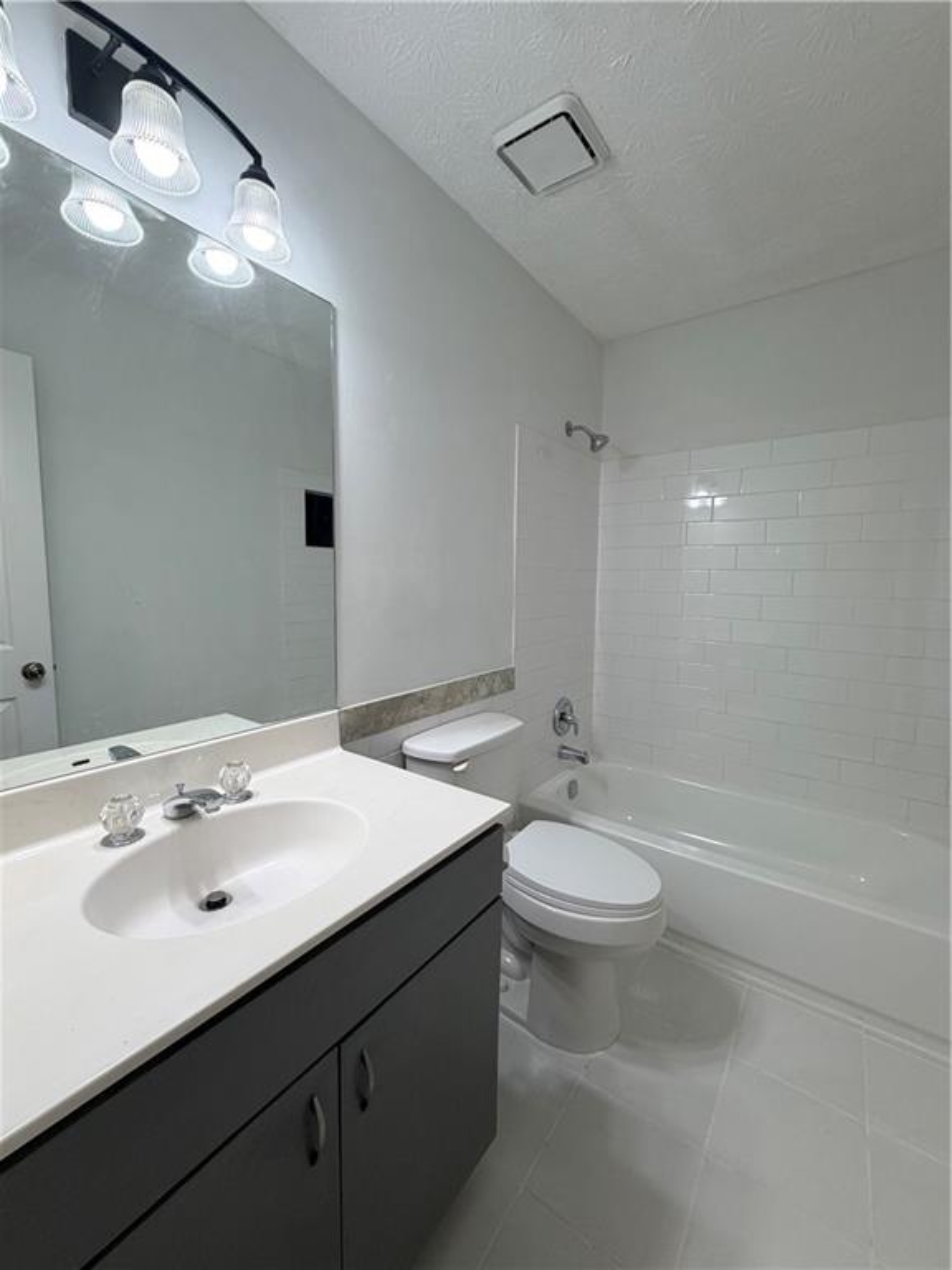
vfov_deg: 102.1
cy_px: 635
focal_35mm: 14
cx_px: 476
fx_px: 513
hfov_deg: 85.7
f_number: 2.2
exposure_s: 1/120
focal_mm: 2.22
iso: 125
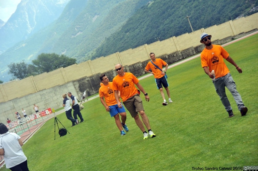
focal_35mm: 105
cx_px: 129
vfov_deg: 13.0
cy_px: 86
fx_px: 752
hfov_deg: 19.5
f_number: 6.3
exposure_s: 1/500
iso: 640
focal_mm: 105
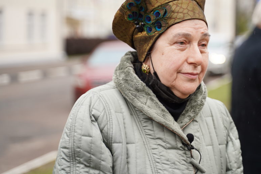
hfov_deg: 20.6
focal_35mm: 99
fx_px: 718
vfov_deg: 13.8
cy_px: 72
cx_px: 159
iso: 200
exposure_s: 1/320
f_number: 2.8
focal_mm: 75
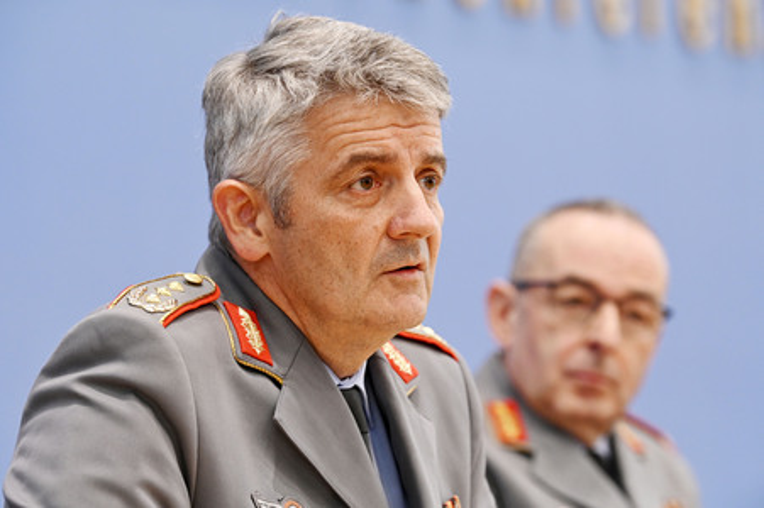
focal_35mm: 175
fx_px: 3711
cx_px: 382
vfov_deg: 7.8
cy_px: 254
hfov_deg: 11.8
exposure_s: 1/640
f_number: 5
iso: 3200
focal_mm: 175
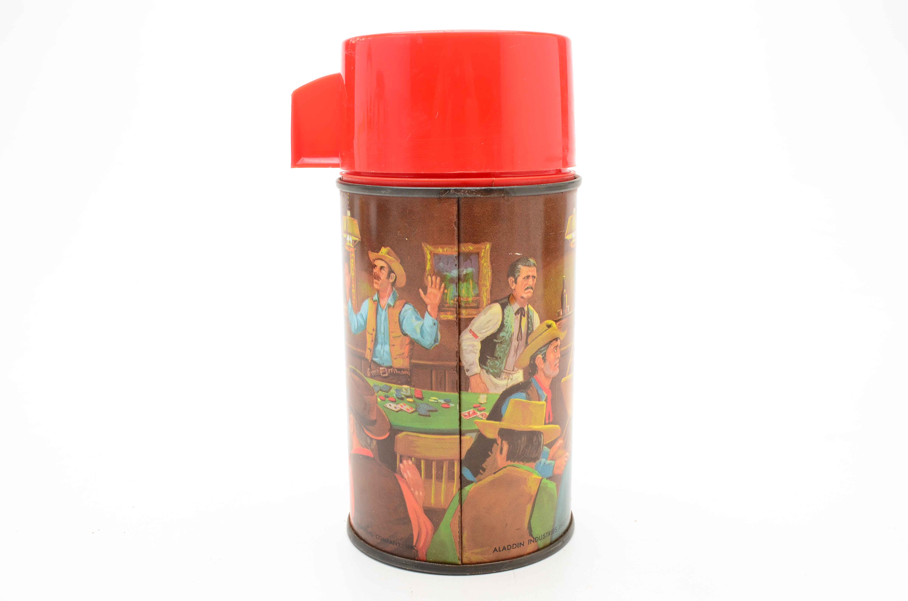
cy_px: 300
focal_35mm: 40
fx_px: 1019
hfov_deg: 48.0
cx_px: 454
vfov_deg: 32.9
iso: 100
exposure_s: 1/160
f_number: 18
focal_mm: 27
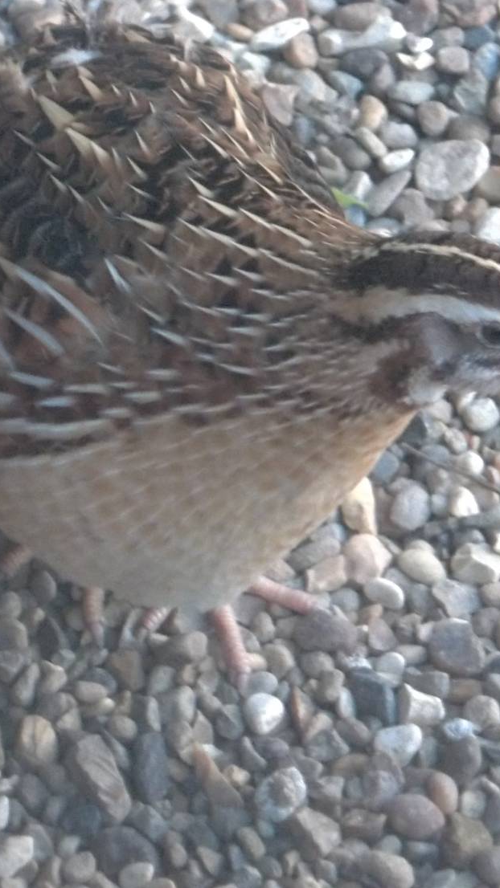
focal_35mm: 260
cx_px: 266
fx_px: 6129
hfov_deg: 4.7
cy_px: 467
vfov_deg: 8.3
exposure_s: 1/8
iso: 400
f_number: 5.9
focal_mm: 29.5
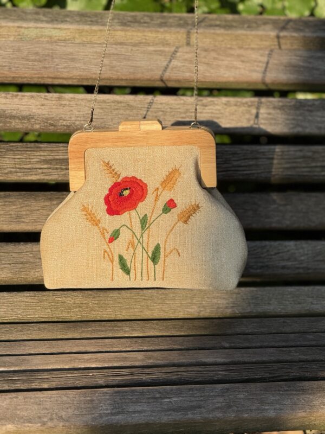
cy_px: 217
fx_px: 1502
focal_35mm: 120
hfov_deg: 12.3
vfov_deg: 16.4
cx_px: 162
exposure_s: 1/318
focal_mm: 15.66
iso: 50
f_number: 2.8
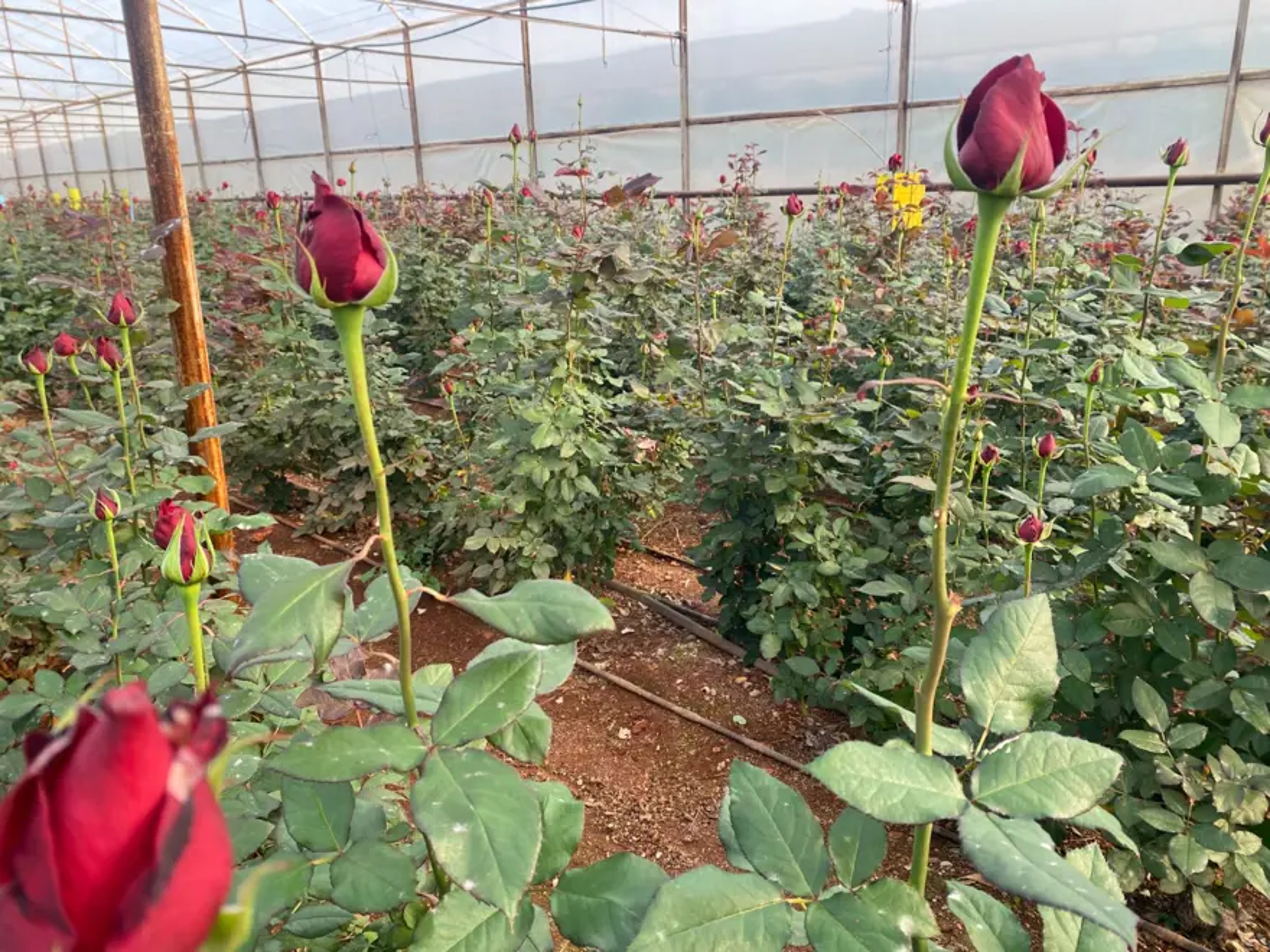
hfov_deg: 67.3
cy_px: 476
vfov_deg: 53.1
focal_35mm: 26
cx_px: 635
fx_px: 954
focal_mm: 4.25
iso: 32
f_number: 1.8
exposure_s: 1/318
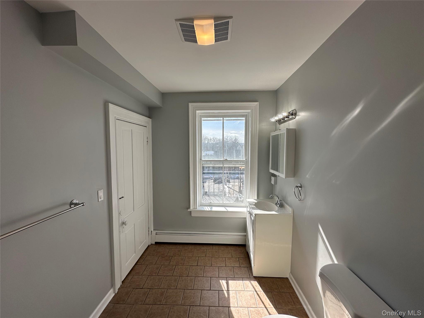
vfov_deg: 85.7
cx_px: 212
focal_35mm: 14
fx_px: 171
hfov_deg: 102.1
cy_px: 159
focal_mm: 2.22
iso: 40
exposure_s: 1/861
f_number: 2.2
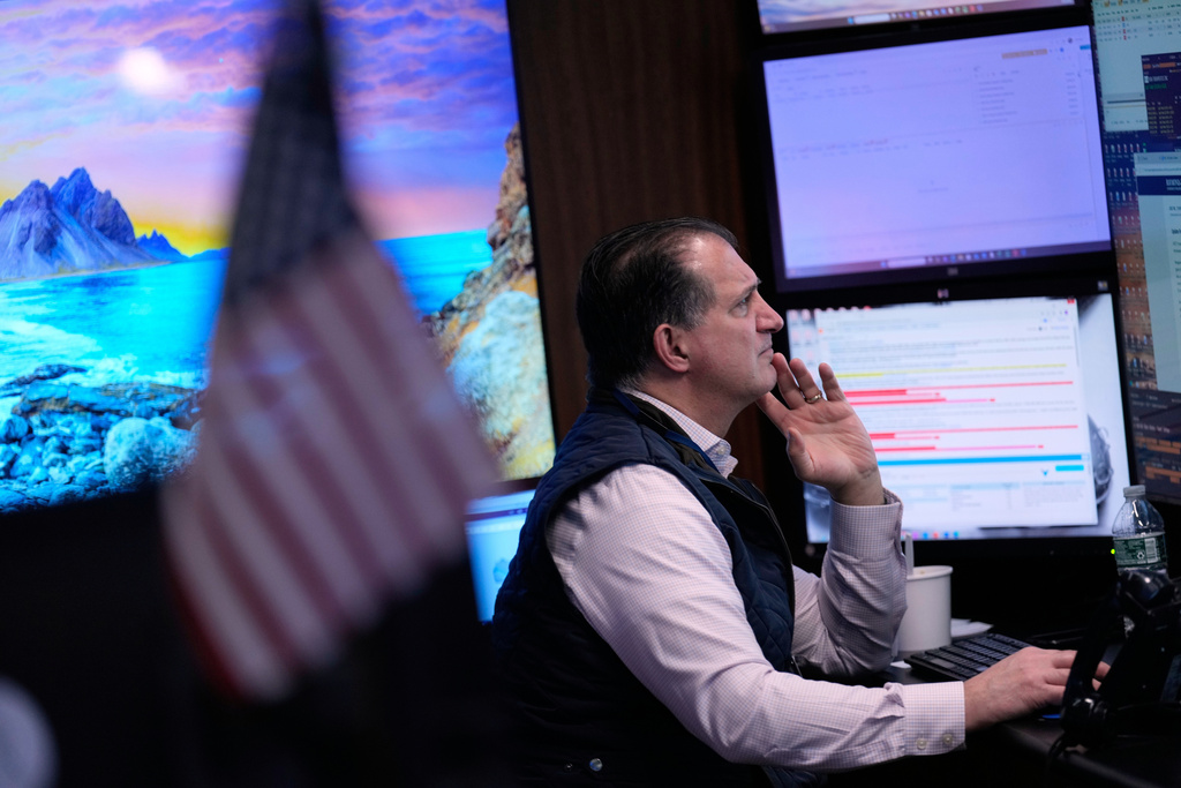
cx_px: 590
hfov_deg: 13.3
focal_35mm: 154
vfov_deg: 8.9
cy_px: 394
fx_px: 5052
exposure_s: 1/200
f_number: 2.8
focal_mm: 154
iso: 1250
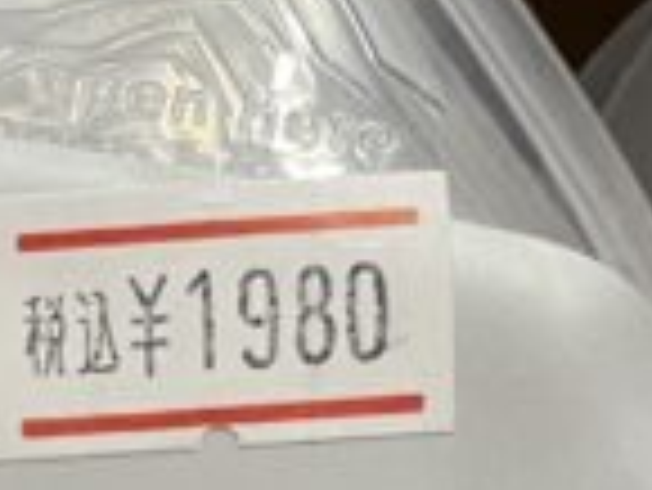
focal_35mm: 184
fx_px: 3469
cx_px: -769
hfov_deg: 9.8
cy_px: 1376
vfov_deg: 7.3
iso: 160
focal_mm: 4.2
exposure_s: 1/50
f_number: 1.6
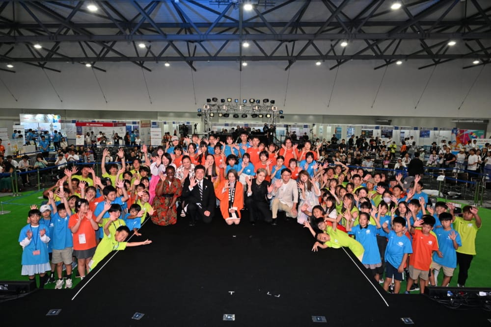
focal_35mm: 24
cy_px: 164
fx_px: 327
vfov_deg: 53.1
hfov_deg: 73.7
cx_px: 246
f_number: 10
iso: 2000
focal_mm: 24
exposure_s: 1/200
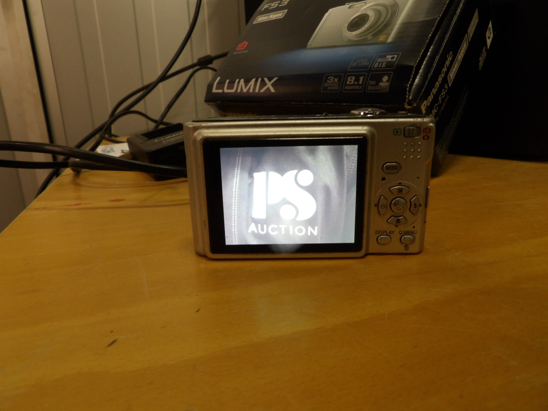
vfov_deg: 56.8
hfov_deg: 71.6
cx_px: 274
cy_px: 206
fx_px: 380
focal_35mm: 24
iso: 230
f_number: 3.2
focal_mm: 4.3
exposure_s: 1/17
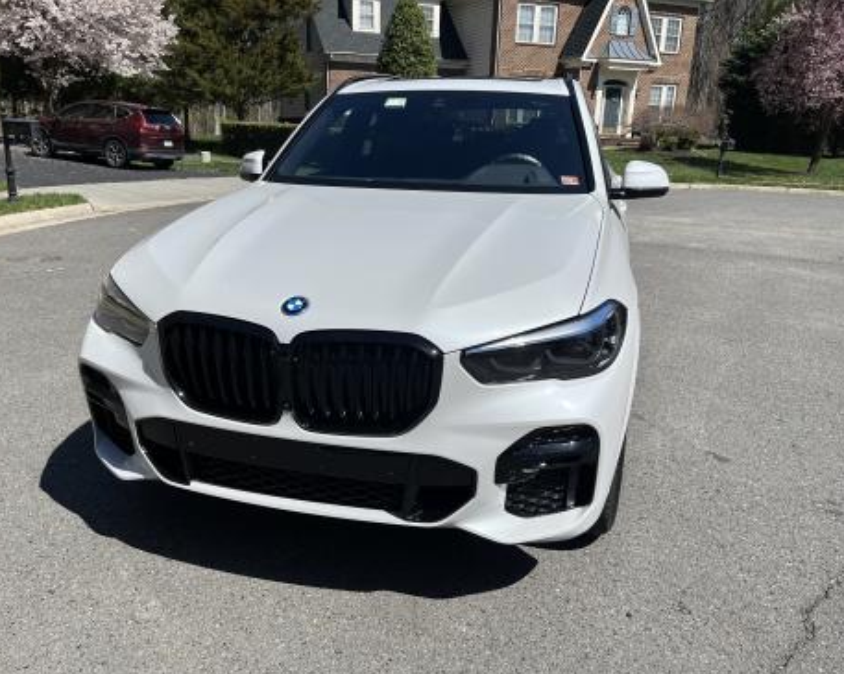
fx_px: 699
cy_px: 347
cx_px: 386
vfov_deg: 51.5
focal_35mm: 28
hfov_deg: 62.1
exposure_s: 1/6173
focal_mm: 5.1
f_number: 1.6
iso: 50
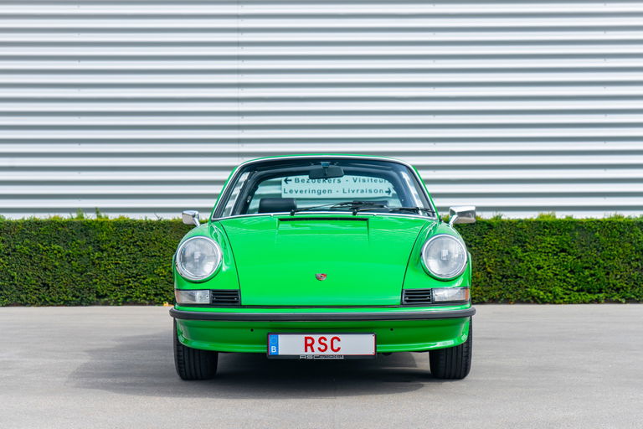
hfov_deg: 28.8
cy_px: 214
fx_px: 1250
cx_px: 322
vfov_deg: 19.5
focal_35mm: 70
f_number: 5.6
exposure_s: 1/80
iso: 50
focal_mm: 70
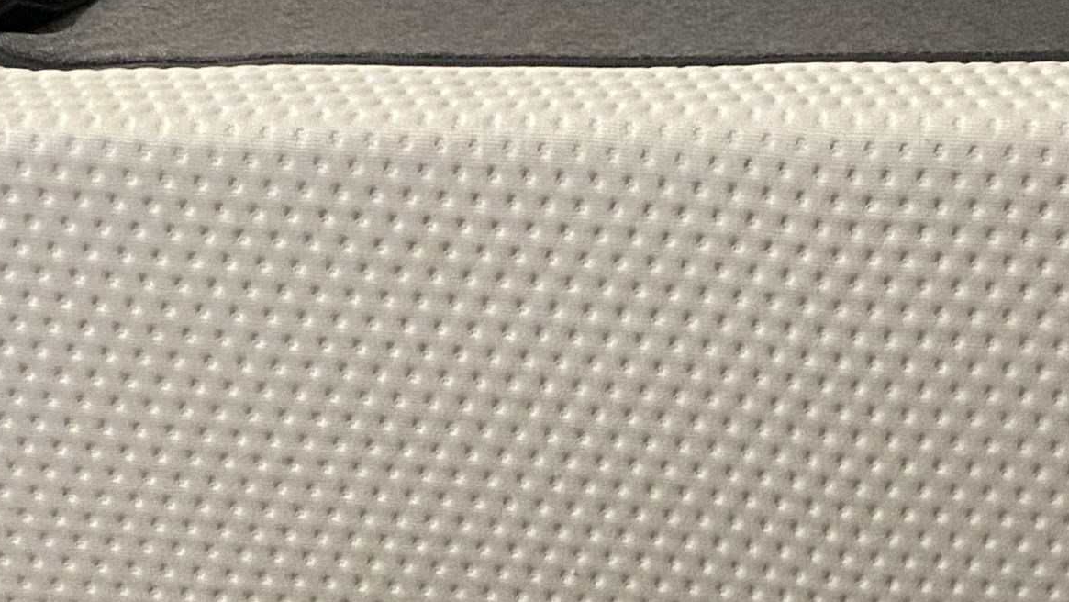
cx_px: 1030
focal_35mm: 98
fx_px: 2779
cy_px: 1162
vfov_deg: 11.3
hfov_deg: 21.1
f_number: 1.8
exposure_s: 1/33
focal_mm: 4.25
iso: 500
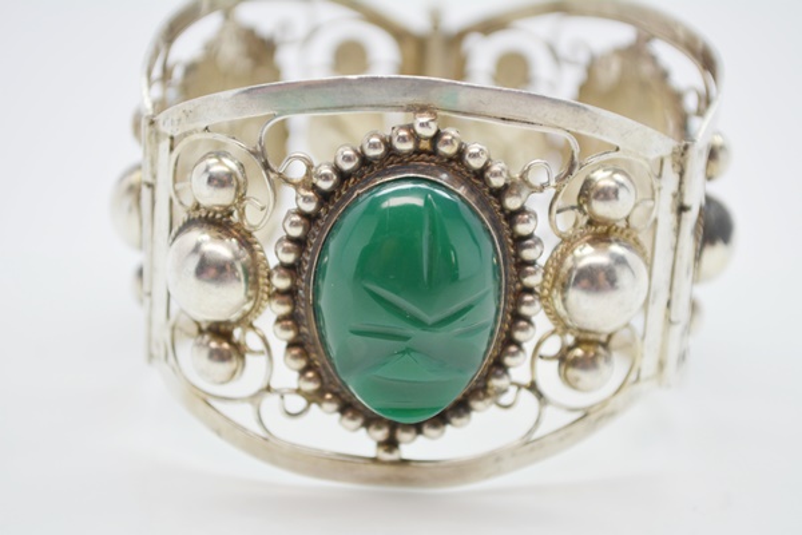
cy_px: 268
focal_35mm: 82
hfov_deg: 24.6
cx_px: 401
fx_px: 1838
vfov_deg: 16.6
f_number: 5.6
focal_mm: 55
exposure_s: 1/125
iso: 400
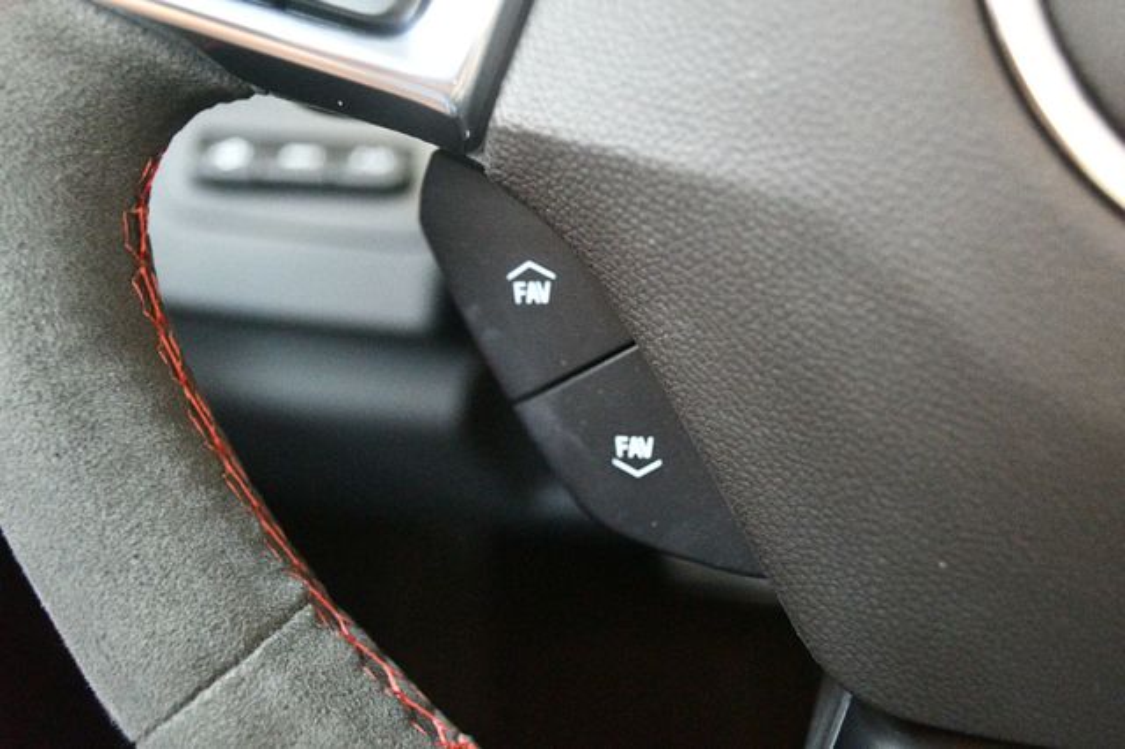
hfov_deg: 49.6
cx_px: 562
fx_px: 1218
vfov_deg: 34.2
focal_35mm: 39
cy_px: 374
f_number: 4.2
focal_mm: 26
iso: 12800
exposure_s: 1/50
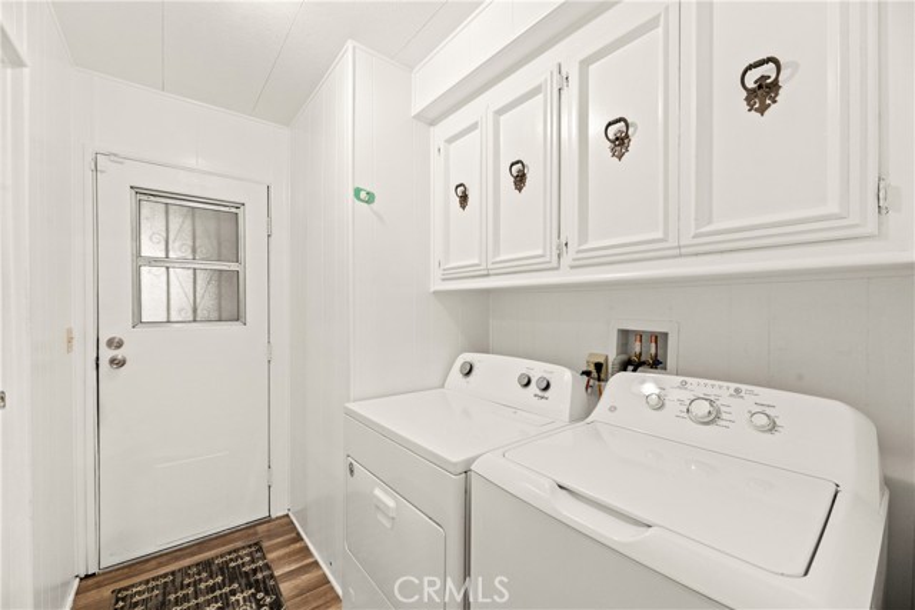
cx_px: 458
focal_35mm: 14
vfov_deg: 81.2
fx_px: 356
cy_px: 305
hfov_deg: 104.2
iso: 2000
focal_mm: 14
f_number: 8
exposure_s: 1/30
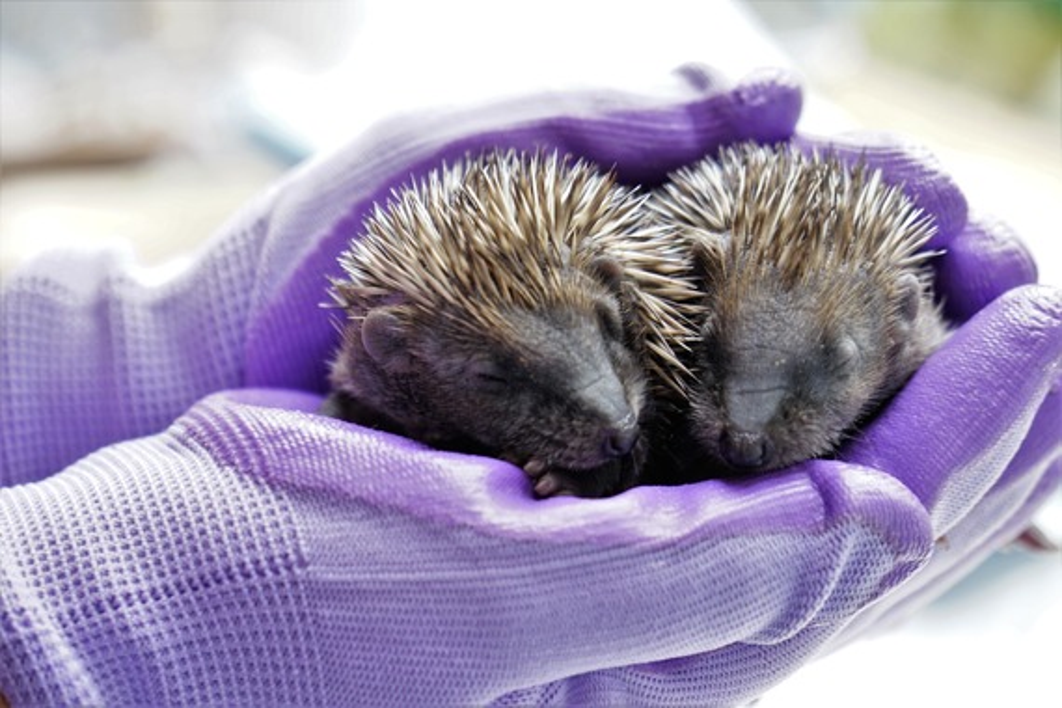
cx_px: 531
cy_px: 354
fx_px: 3009
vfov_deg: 13.4
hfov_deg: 20.0
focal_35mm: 102
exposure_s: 1/25
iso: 100
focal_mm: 68
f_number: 4
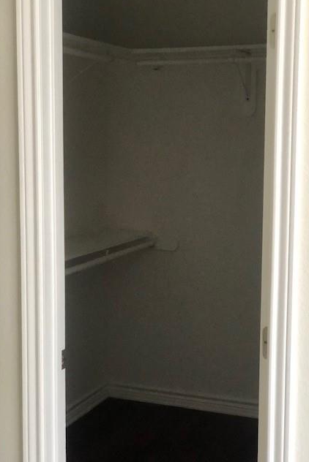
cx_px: 169
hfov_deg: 22.6
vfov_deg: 33.4
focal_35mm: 60
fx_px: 772
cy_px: 229
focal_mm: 6.6
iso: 500
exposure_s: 1/30
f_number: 2.8
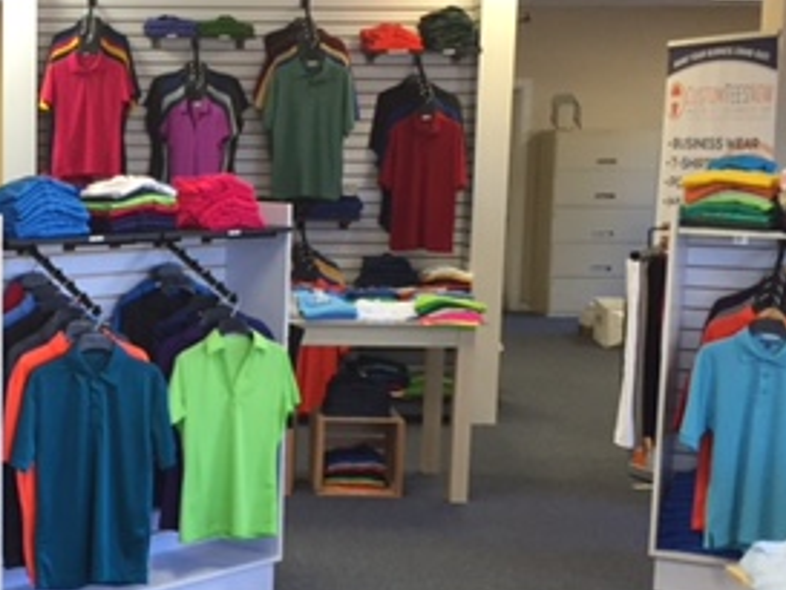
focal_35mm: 68
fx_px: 1545
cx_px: 75
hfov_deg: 27.5
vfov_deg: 21.6
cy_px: 360
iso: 50
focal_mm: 4.15
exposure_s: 1/30
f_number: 2.2
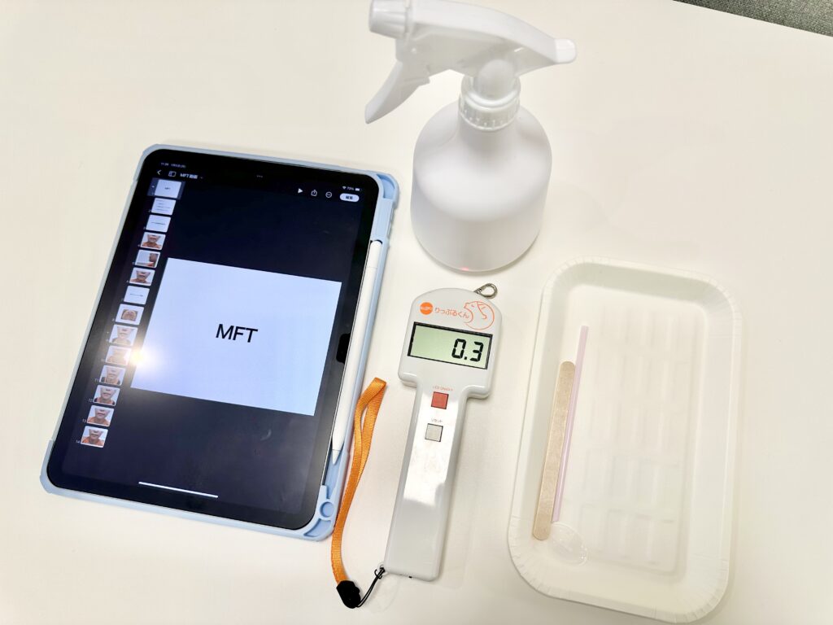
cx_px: 416
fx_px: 578
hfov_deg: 71.6
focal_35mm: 24
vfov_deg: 56.8
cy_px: 312
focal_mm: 6.86
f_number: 1.78
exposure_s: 1/247
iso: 80
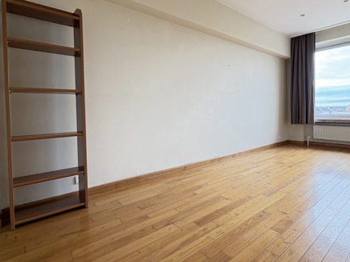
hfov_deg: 78.3
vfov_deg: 63.2
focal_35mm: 21
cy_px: 115
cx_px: 206
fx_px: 212
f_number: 2.2
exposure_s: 1/86
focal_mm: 2.22
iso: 250
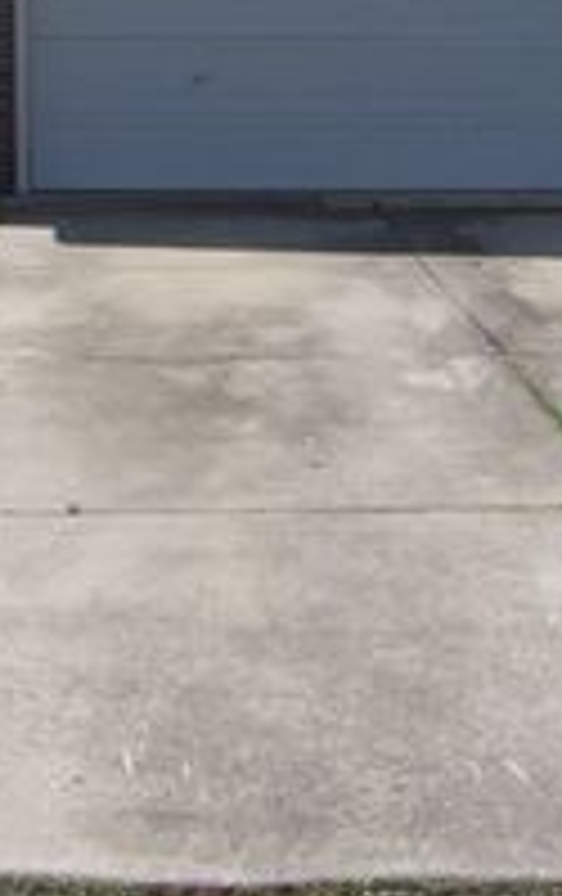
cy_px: 164
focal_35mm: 101
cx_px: 22
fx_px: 2466
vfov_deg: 20.3
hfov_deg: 12.9
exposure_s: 1/1000
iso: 80
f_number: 4
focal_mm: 6.3
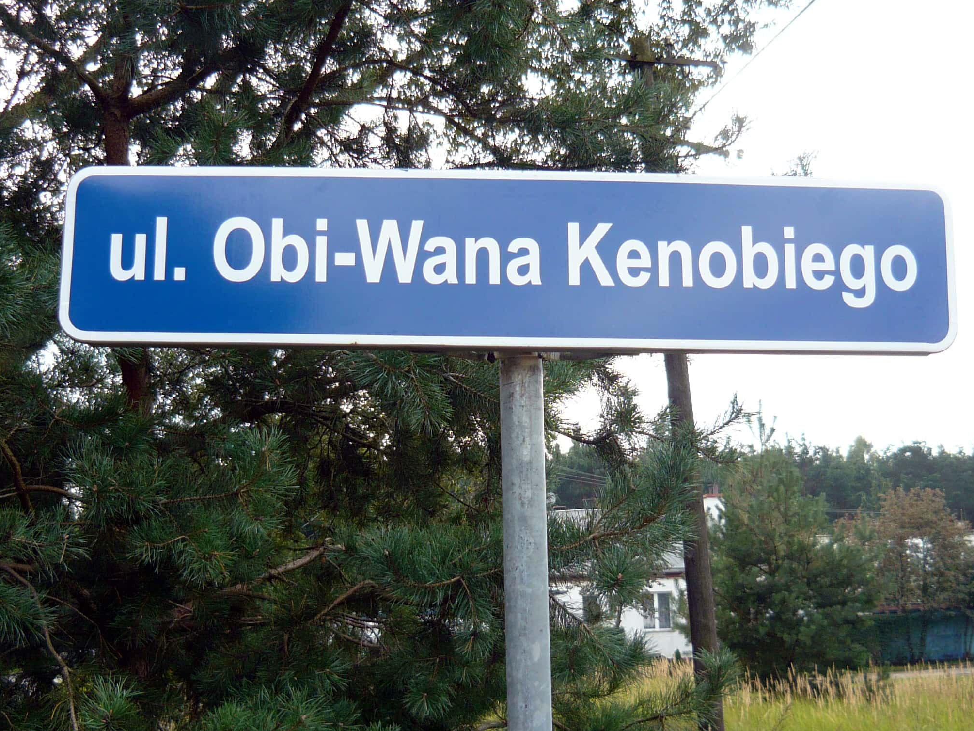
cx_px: 495
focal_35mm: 54
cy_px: 370
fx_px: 1520
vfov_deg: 27.0
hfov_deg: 35.5
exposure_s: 1/320
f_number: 2.8
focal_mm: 5.5
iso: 100
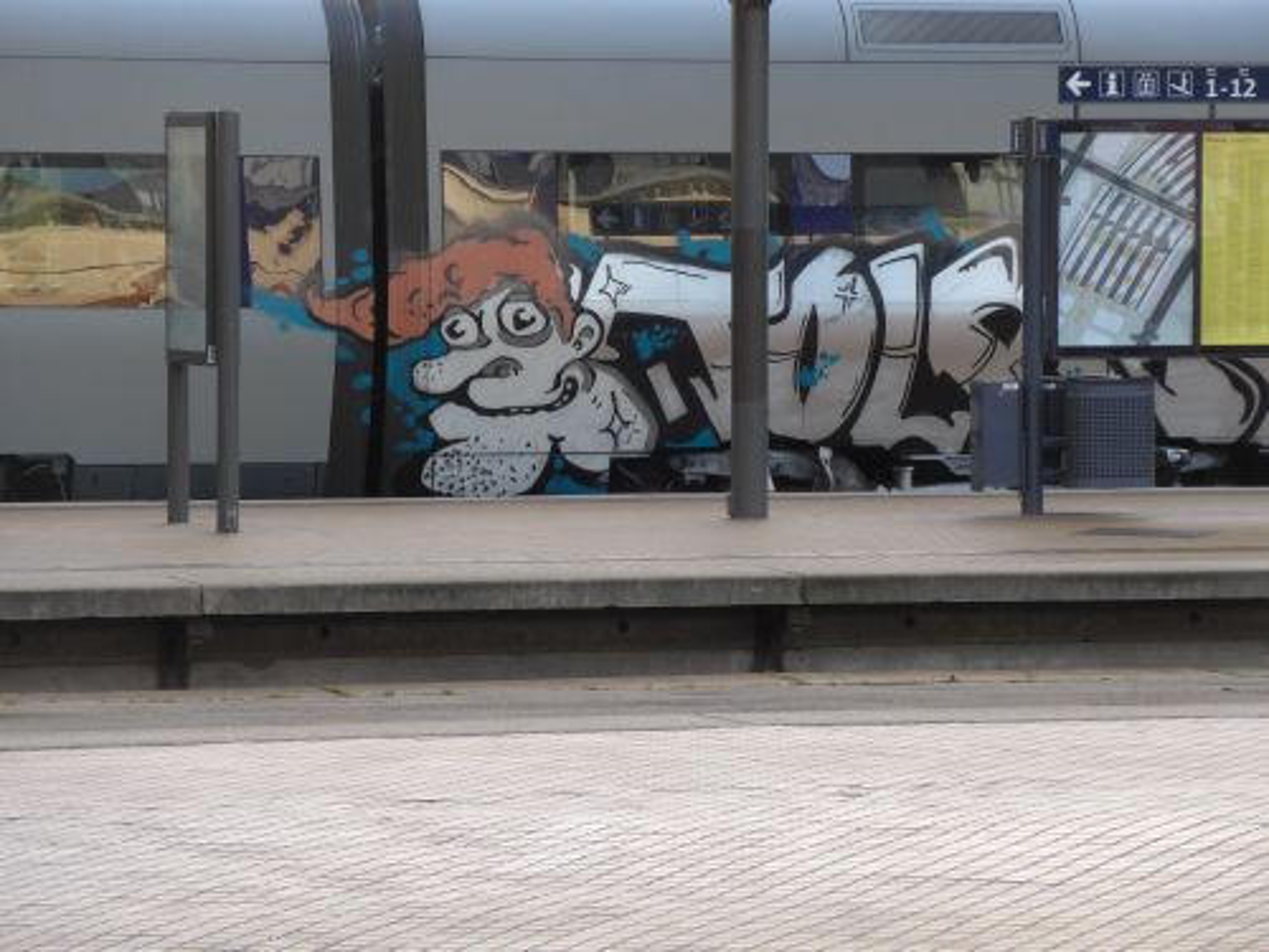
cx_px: 634
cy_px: 476
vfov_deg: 7.4
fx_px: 7332
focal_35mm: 200
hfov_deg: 9.9
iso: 320
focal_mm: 42.8
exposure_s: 1/125
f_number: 5.9
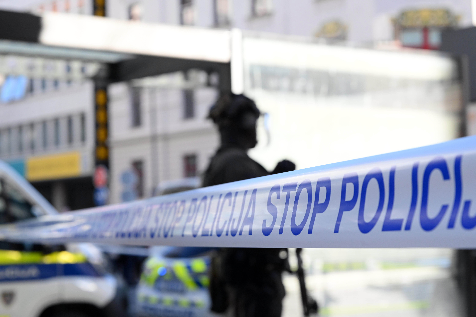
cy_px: 158
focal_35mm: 86
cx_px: 238
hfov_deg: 23.7
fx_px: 1136
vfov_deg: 15.9
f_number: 8
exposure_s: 1/800
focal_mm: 86
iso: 2500
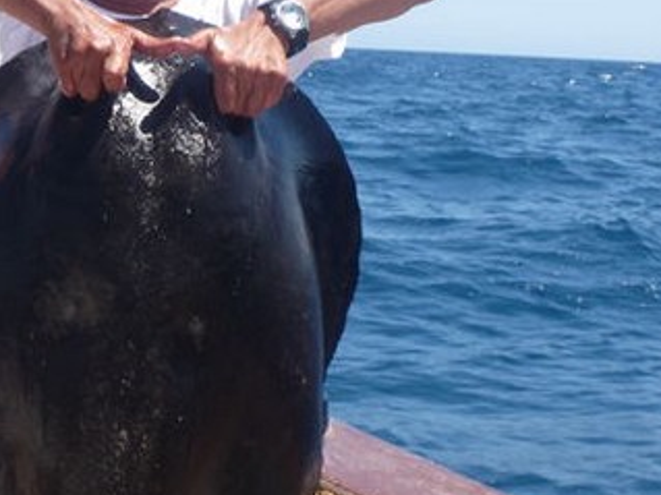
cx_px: 39
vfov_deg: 18.2
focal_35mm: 81
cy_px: 298
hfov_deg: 23.4
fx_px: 1546
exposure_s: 1/400
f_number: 4.2
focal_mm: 7.4
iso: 100
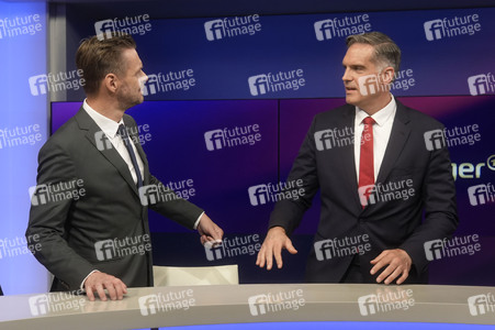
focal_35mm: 45
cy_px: 165
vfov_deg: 29.8
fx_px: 618
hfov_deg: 43.6
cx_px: 248
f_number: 2.8
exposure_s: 1/160
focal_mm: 30
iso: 640
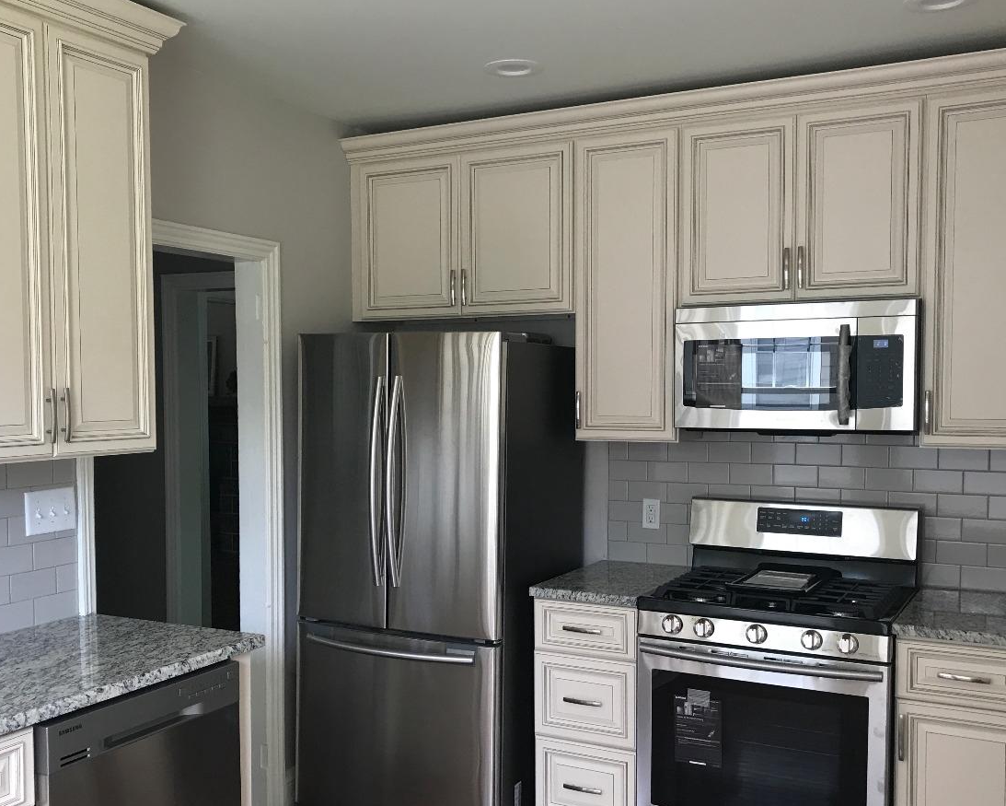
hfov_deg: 50.2
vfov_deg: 41.1
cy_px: 450
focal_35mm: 36
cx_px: 476
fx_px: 1072
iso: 20
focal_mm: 3.99
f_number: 1.8
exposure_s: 1/40
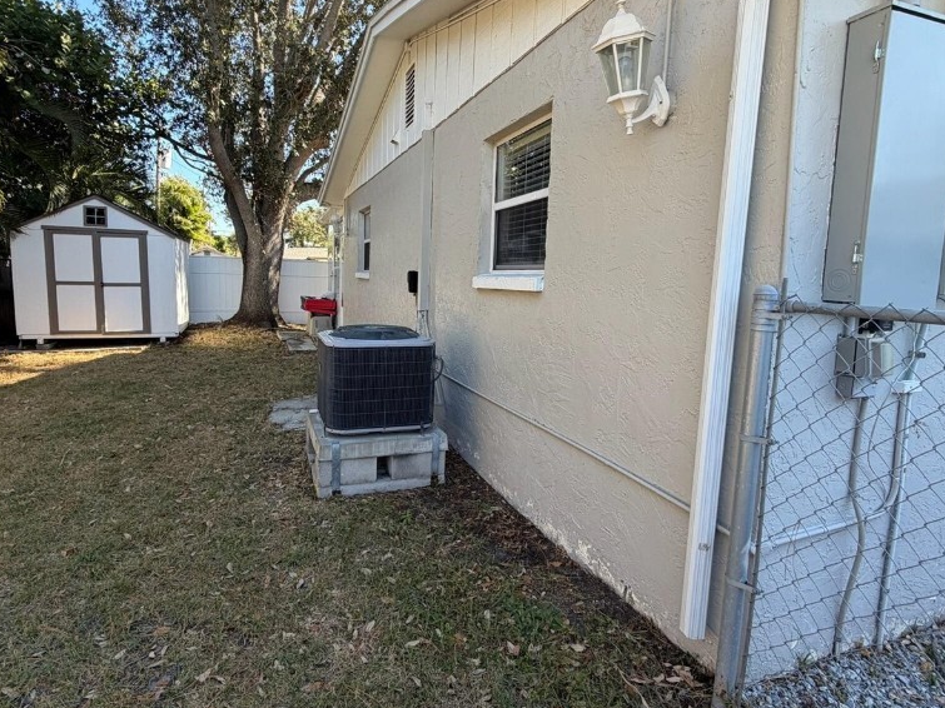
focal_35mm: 19
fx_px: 519
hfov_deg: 84.6
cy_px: 325
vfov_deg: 68.6
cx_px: 449
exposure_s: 1/183
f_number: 2.2
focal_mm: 2.22
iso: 40
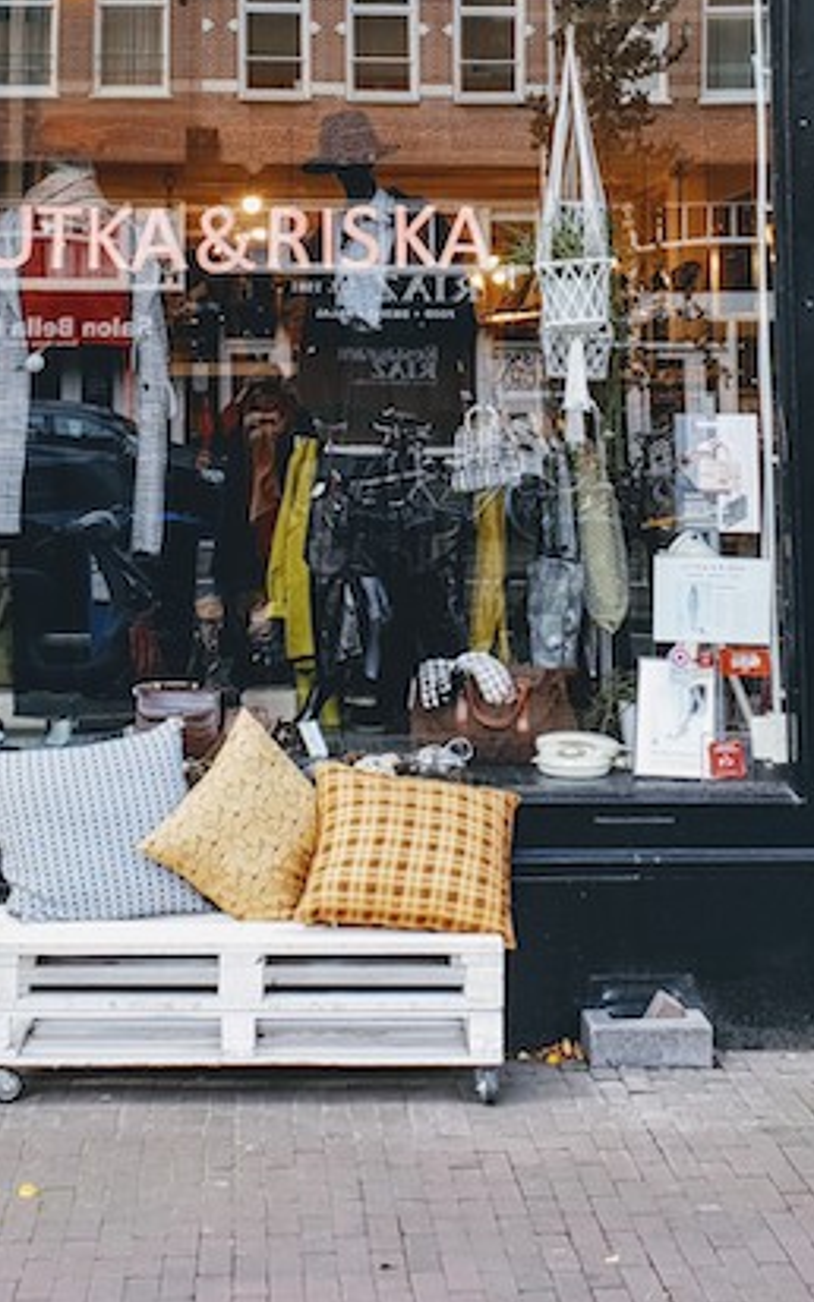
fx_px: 2272
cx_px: 398
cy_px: 199
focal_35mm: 64
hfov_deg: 20.3
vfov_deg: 30.9
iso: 80
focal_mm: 4.3
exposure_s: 1/100
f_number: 2.4
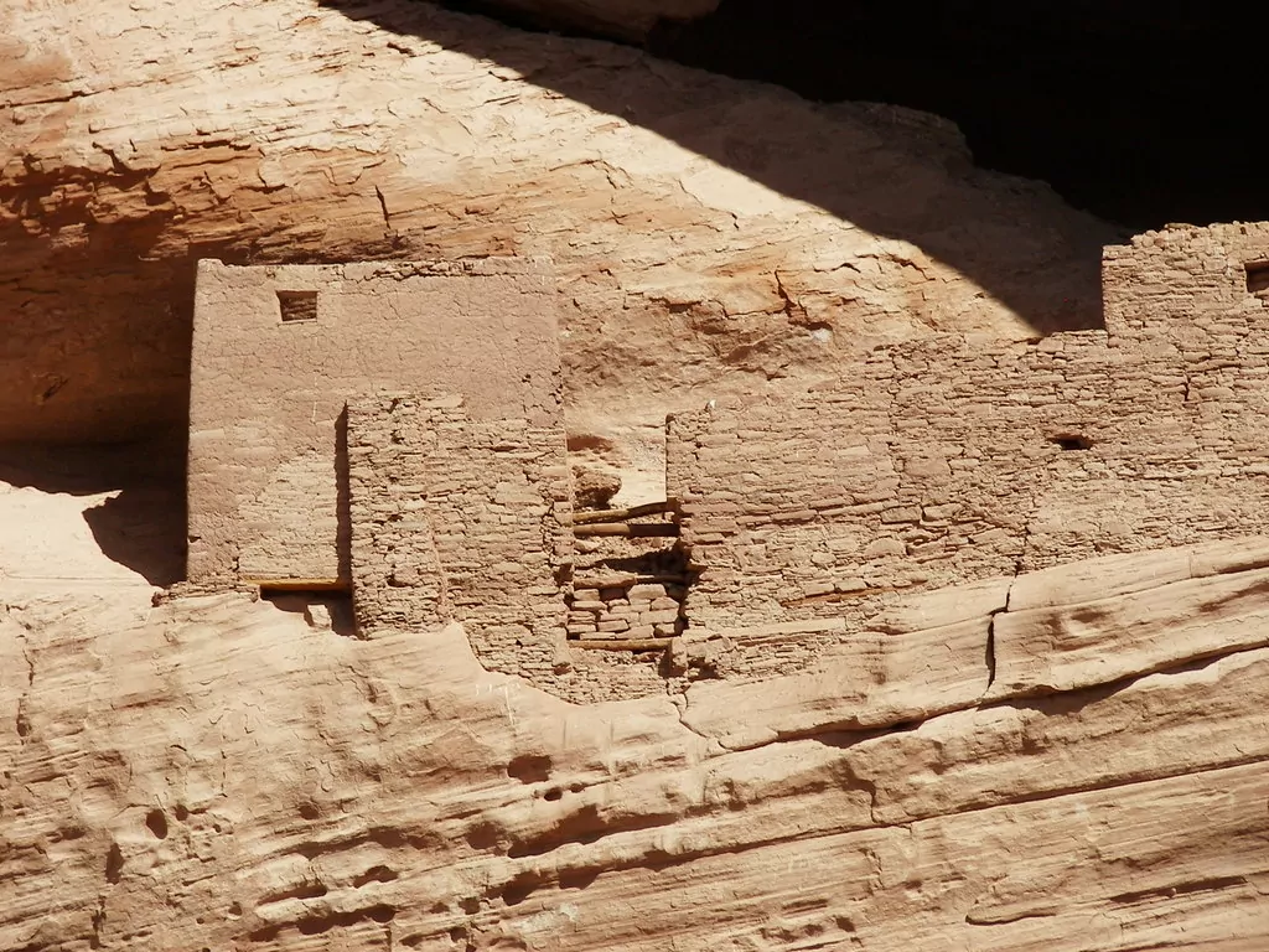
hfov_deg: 8.2
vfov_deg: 6.2
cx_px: 634
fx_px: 8835
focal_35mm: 241
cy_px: 476
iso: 50
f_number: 3.6
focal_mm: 40
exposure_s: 1/800
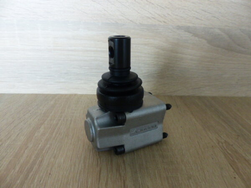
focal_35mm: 26
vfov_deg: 53.1
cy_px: 94
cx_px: 126
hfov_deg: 67.3
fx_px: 189
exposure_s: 1/25
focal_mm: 4.5
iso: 400
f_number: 2.8
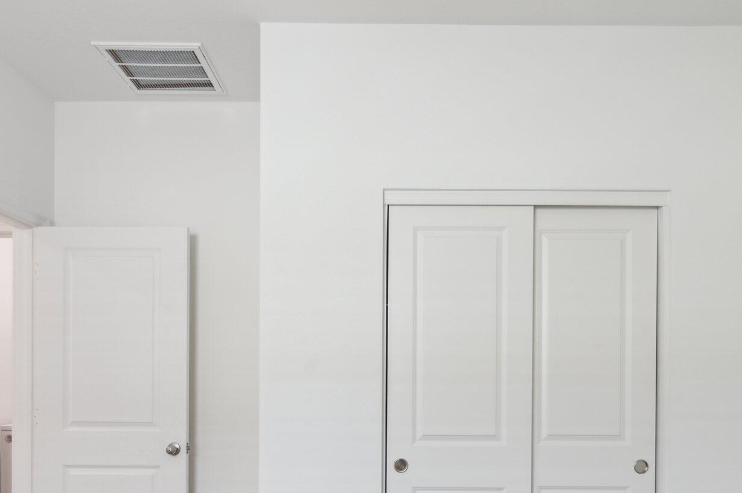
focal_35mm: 30
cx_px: 381
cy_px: 377
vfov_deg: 42.1
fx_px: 618
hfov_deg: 62.0
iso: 320
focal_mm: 18
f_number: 8
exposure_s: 1/25
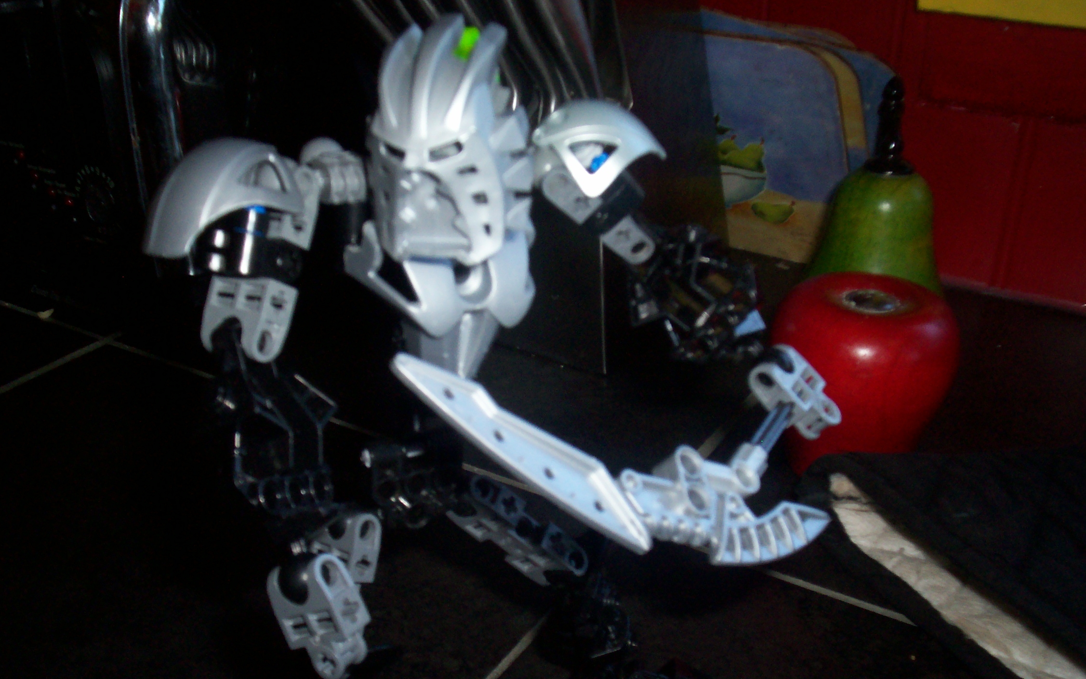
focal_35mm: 39
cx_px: 553
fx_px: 1154
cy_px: 396
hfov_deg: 50.4
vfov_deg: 32.7
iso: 140
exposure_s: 1/64
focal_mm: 5.9
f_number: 4.5
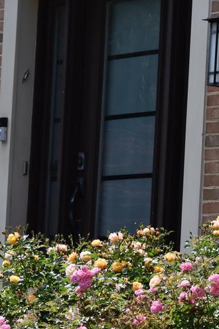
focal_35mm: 262
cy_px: 175
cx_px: 61
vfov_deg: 7.9
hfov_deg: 5.2
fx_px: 2391
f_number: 5
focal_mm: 80
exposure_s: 1/1250
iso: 400
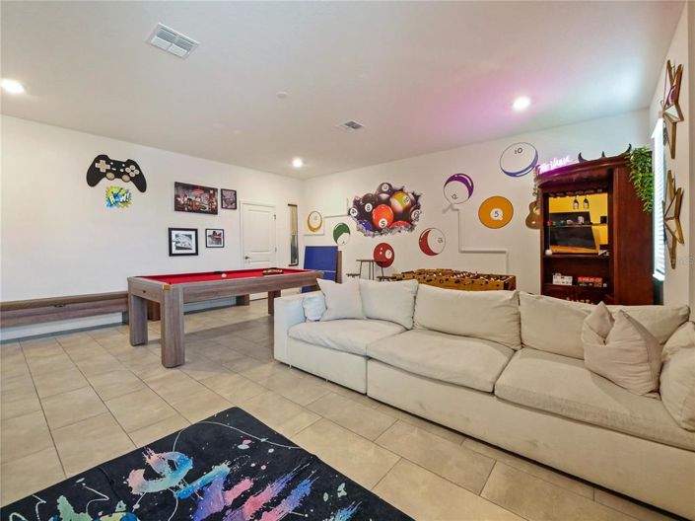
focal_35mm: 14
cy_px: 260
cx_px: 348
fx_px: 281
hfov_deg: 102.1
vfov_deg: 85.6
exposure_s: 1/40
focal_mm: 7
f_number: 4
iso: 3200
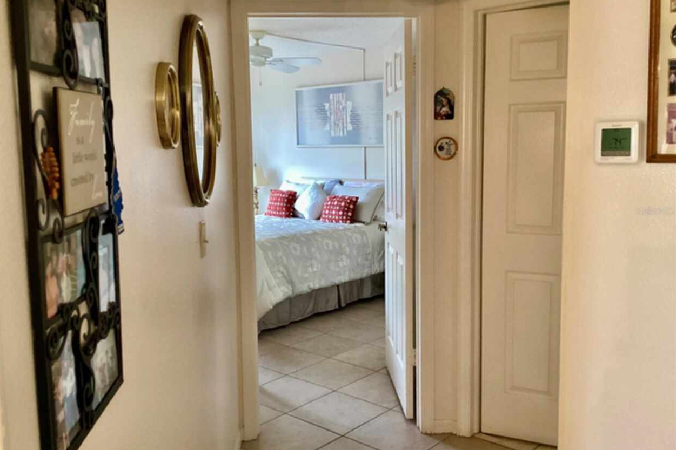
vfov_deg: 40.0
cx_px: 331
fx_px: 620
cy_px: 210
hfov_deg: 57.2
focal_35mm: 33
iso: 250
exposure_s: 1/40
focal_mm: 3.3
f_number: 2.4
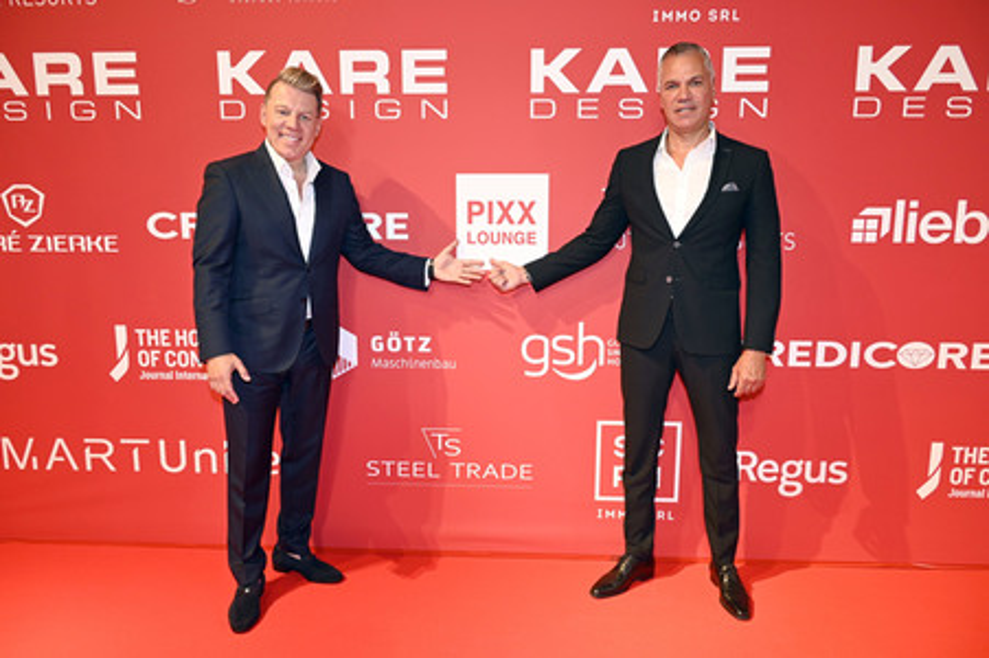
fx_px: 714
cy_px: 329
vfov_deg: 49.5
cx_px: 494
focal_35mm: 26
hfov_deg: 69.4
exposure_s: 1/60
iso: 1600
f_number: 6.3
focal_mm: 26
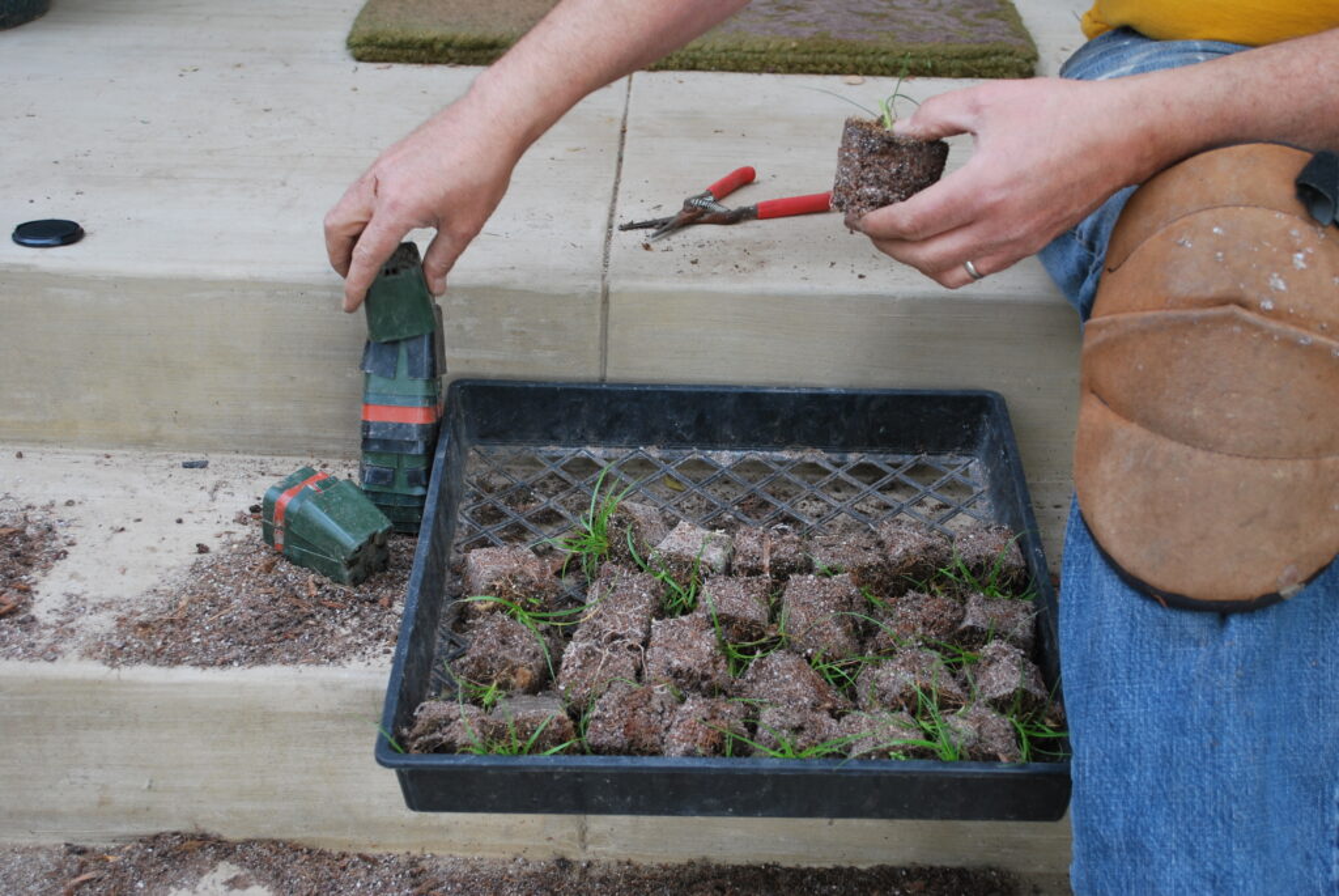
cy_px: 448
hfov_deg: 41.1
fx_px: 1787
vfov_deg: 28.1
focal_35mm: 48
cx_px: 670
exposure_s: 1/100
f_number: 5
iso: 200
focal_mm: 32
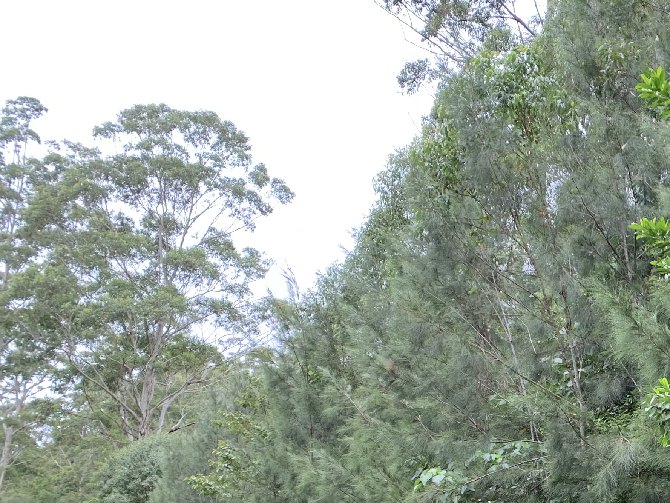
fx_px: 1142
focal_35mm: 59
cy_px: 441
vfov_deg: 24.2
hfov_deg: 29.7
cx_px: 722
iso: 25
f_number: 1.8
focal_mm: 4.25
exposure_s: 1/136
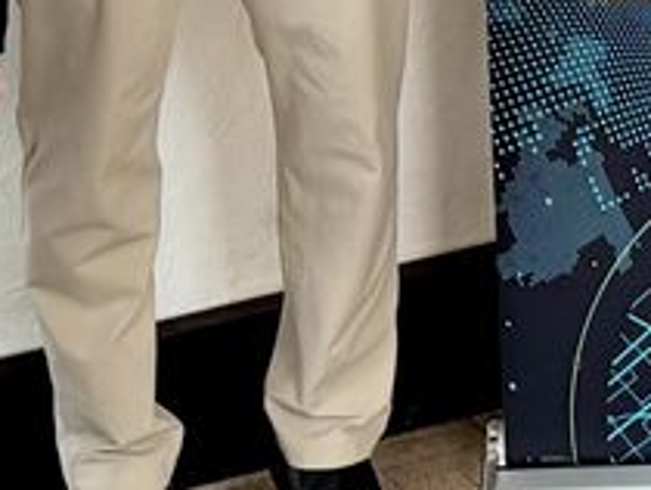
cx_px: 885
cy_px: -532
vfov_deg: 11.5
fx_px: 2146
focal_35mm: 114
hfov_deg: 16.2
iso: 320
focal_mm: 6.76
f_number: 1.78
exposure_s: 1/60
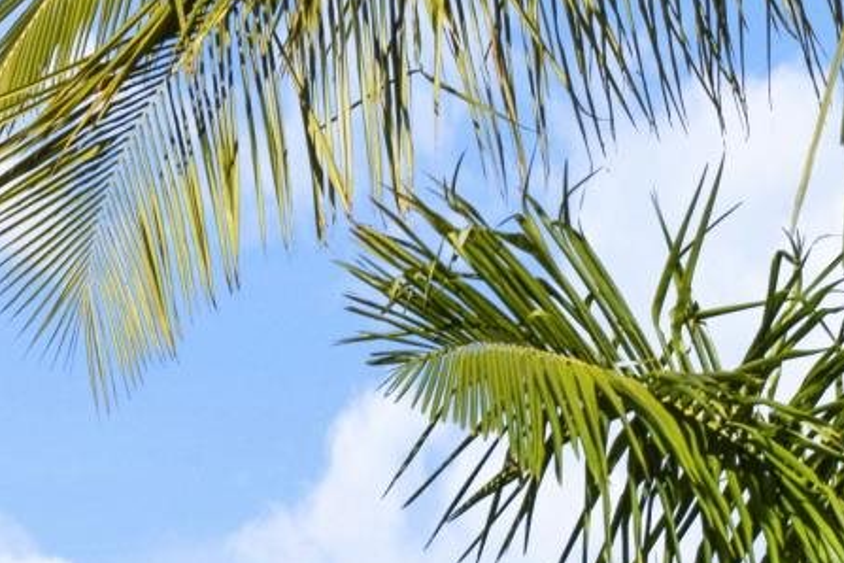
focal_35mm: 421
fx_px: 9869
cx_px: -258
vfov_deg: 3.2
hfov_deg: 4.9
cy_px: 1053
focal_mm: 68
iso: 100
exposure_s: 1/400
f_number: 8
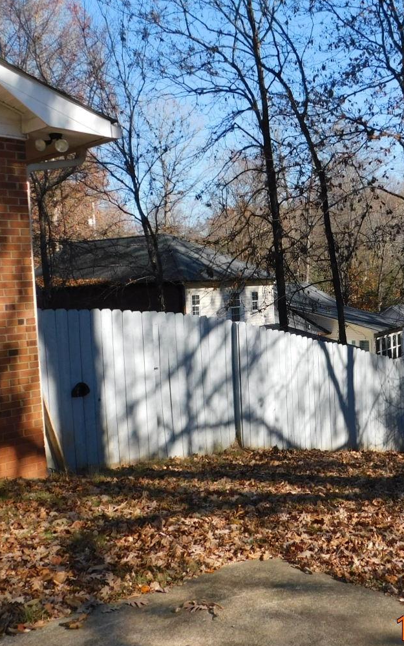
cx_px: 297
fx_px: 687
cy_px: 322
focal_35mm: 39
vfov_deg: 50.4
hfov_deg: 32.2
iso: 125
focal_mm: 4
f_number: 3
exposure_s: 1/800
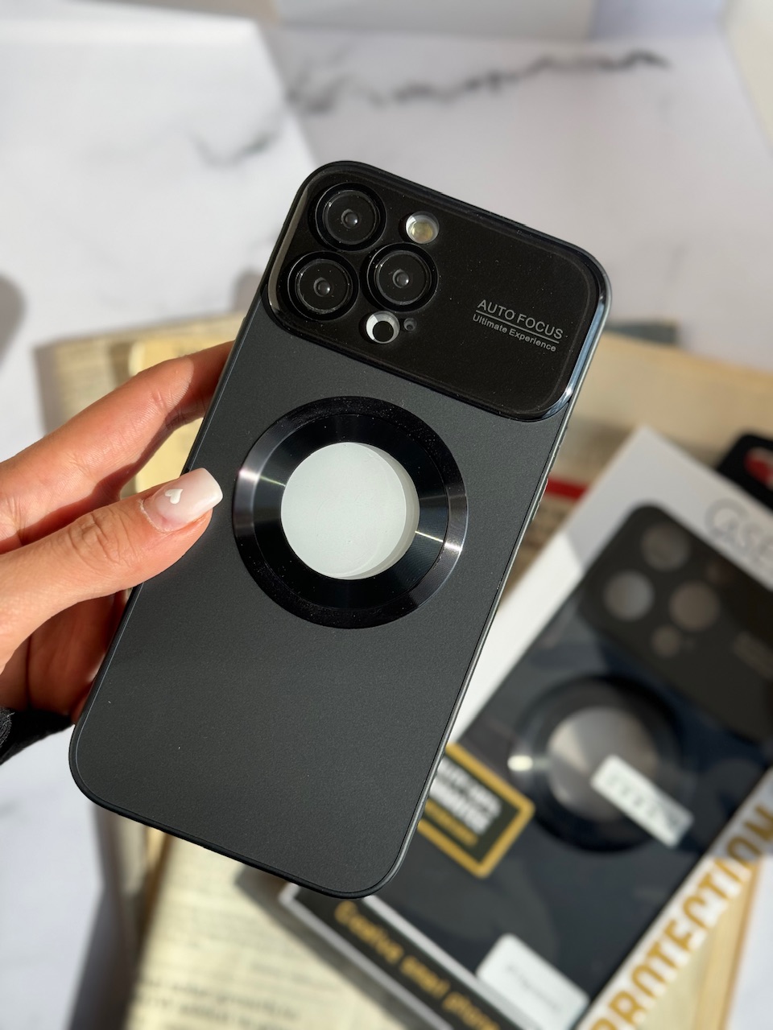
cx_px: 386
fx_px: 1429
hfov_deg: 30.3
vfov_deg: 39.7
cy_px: 515
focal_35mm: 48
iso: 64
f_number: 1.78
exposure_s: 1/3610
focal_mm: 6.86
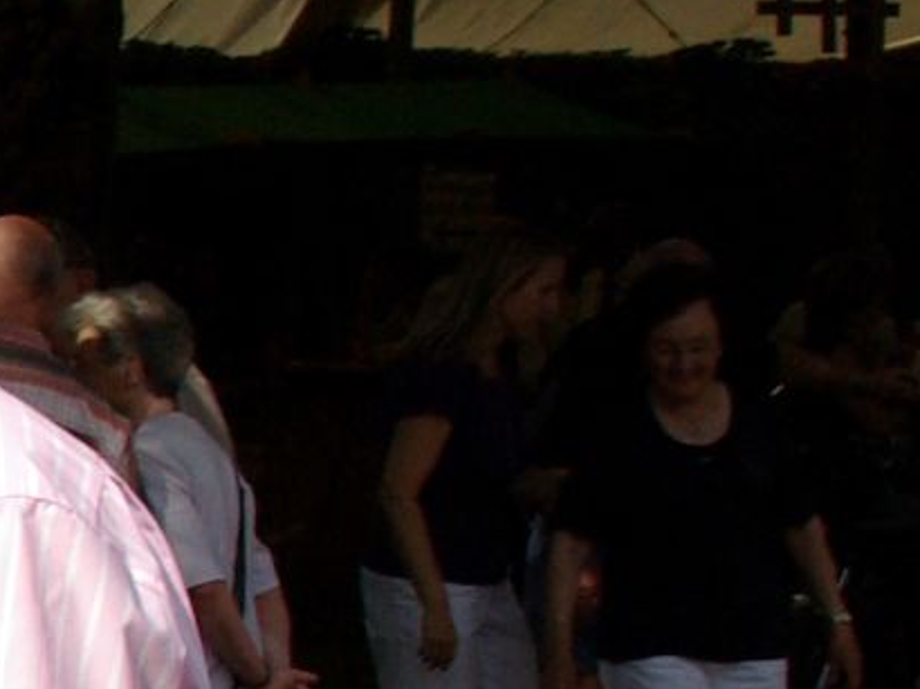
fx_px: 5365
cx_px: -1234
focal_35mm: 202
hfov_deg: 8.9
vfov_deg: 7.1
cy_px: 1295
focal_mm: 28
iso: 400
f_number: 8
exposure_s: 1/750
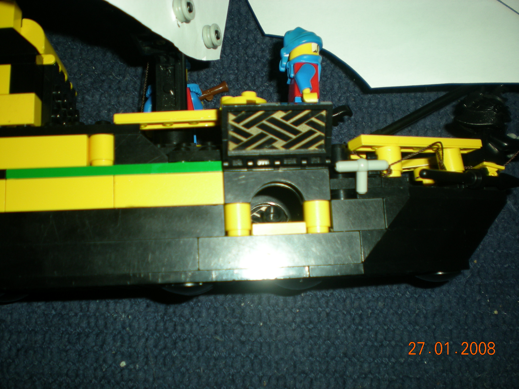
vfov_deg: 37.7
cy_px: 194
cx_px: 260
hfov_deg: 49.0
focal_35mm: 38
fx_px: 570
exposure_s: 1/60
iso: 50
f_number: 3.1
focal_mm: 6.3
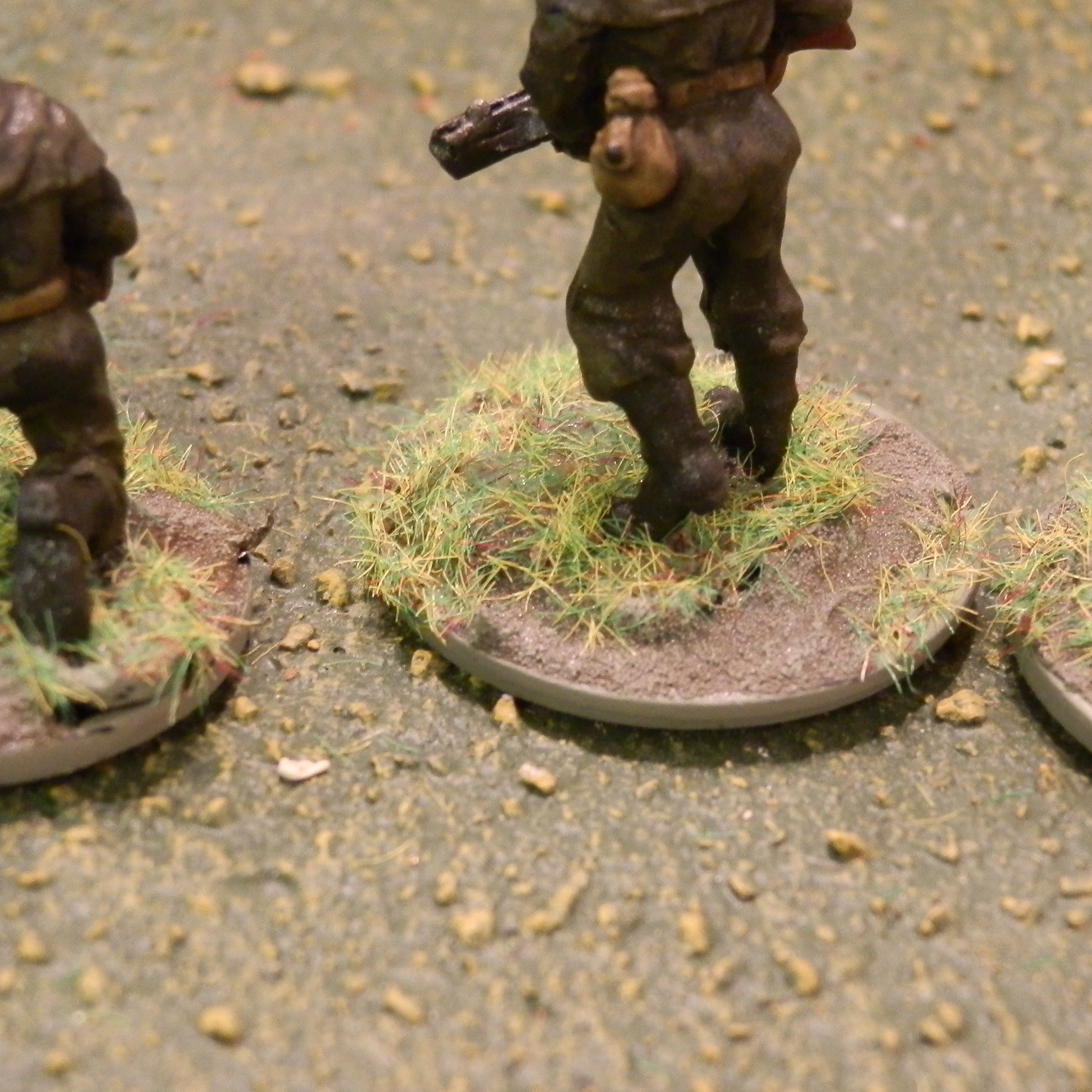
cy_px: 442
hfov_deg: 18.1
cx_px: 656
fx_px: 3426
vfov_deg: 18.1
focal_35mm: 96
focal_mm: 10.99
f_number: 3.7
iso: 320
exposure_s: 1/8
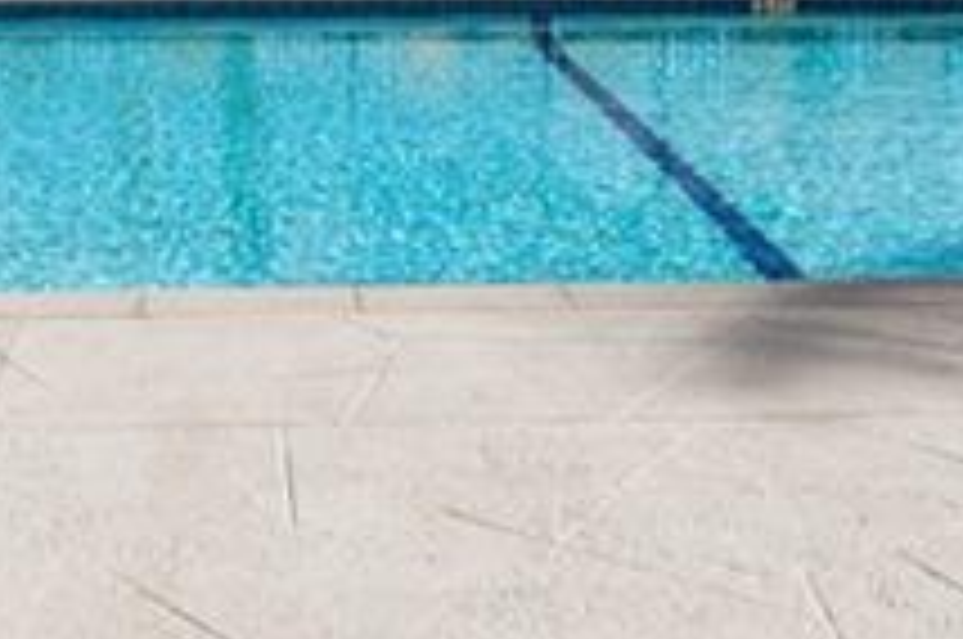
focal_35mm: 69
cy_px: -344
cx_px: 333
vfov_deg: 17.4
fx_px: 1853
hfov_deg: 29.0
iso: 125
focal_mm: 14.5
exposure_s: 1/500
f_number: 9
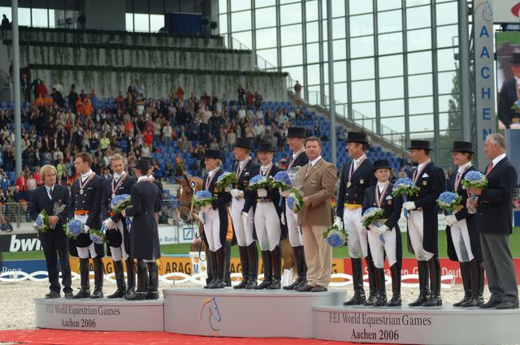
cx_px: 260
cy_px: 172
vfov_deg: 10.1
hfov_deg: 15.2
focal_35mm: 135
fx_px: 1948
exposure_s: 1/250
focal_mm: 90
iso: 200
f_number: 5.6
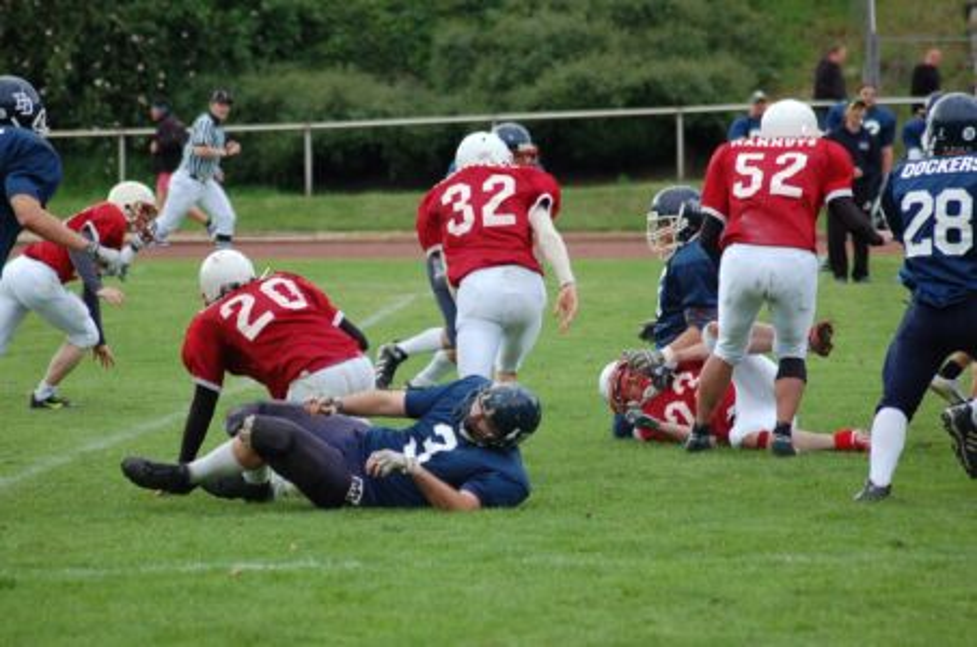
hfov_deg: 10.2
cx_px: 488
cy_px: 324
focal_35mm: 202
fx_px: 5484
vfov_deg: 6.8
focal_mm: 135
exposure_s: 1/800
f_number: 4.5
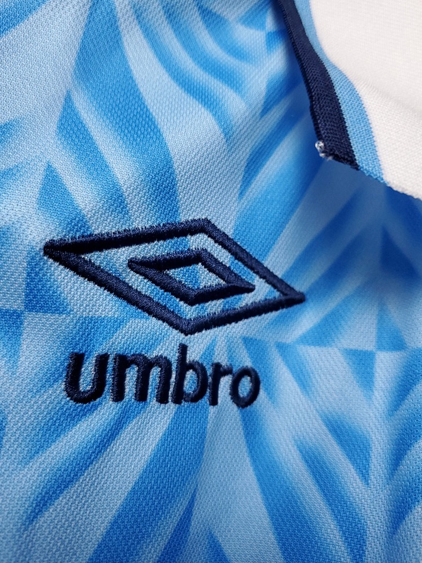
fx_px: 455
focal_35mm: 28
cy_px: 282
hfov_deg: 49.7
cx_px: 202
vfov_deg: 63.5
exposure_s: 1/50
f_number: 1.5
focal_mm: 4.3
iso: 160
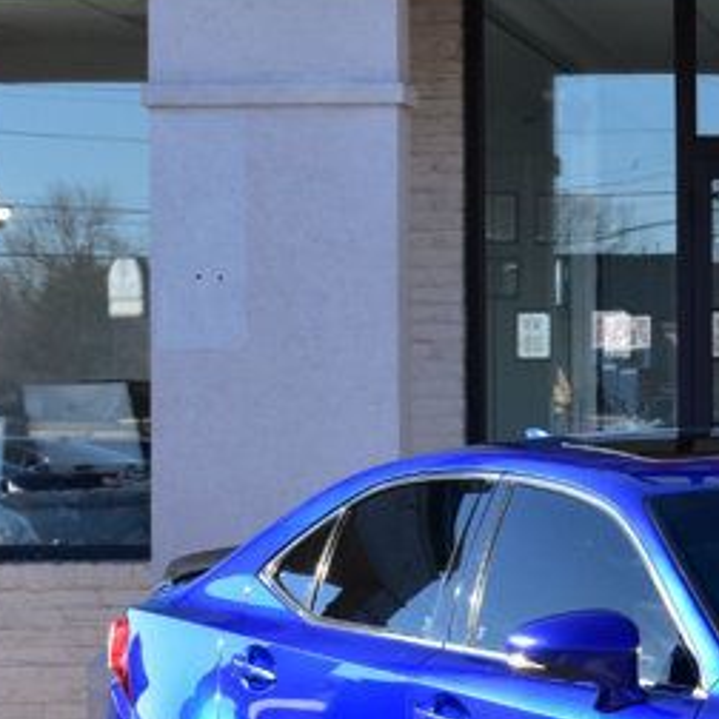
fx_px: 3901
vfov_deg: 10.5
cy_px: 348
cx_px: 1144
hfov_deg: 10.1
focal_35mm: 166
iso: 400
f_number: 10
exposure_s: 1/250
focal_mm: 32
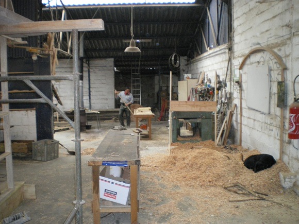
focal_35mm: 36
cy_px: 112
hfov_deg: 51.4
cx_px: 150
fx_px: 311
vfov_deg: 39.7
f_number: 3.1
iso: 640
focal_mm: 6.3
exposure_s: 1/50
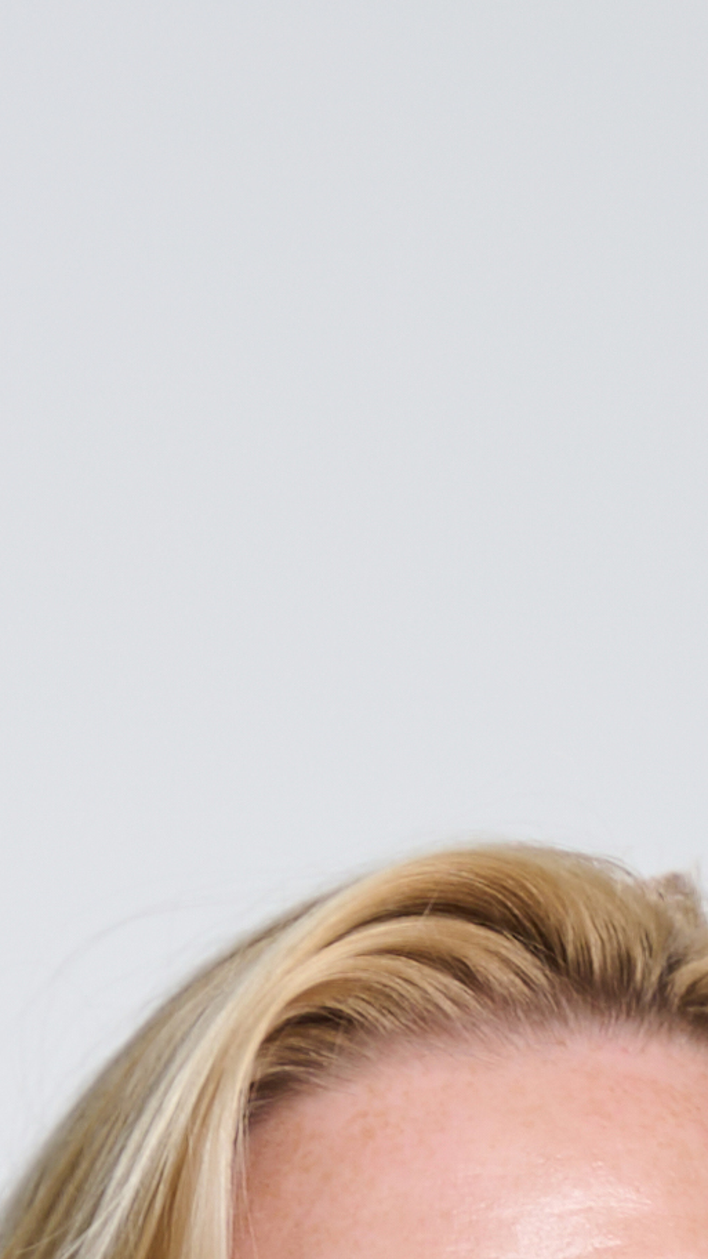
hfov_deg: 2.5
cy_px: 3450
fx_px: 16220
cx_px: 592
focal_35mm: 486
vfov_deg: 4.3
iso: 100
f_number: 4
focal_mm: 70
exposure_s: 1/160
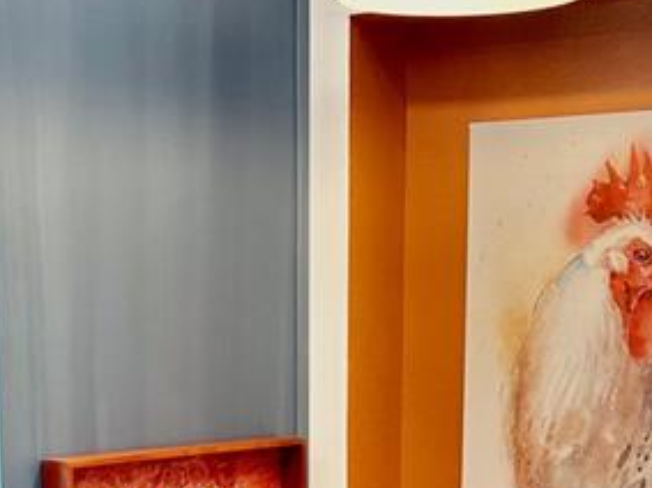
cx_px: 251
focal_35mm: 94
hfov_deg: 20.8
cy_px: 594
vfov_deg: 15.1
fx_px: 1770
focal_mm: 5.7
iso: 80
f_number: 1.5
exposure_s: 1/60
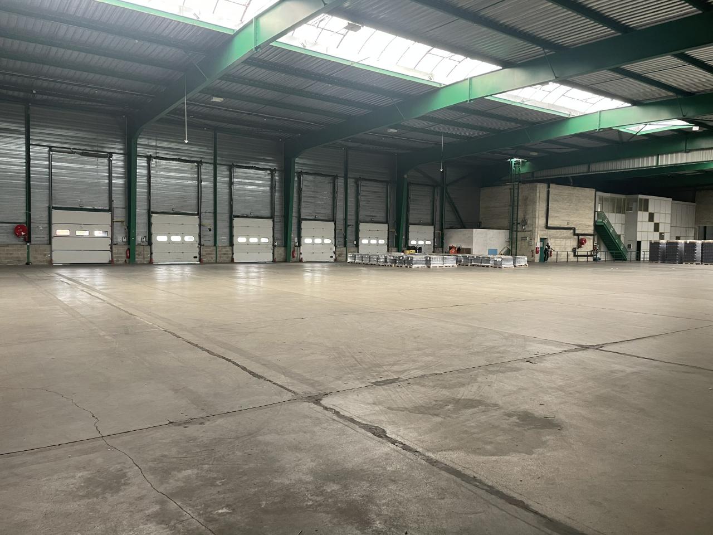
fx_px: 536
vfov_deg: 53.1
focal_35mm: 26
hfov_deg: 67.3
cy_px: 268
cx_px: 356
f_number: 1.6
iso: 125
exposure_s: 1/71
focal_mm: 4.2
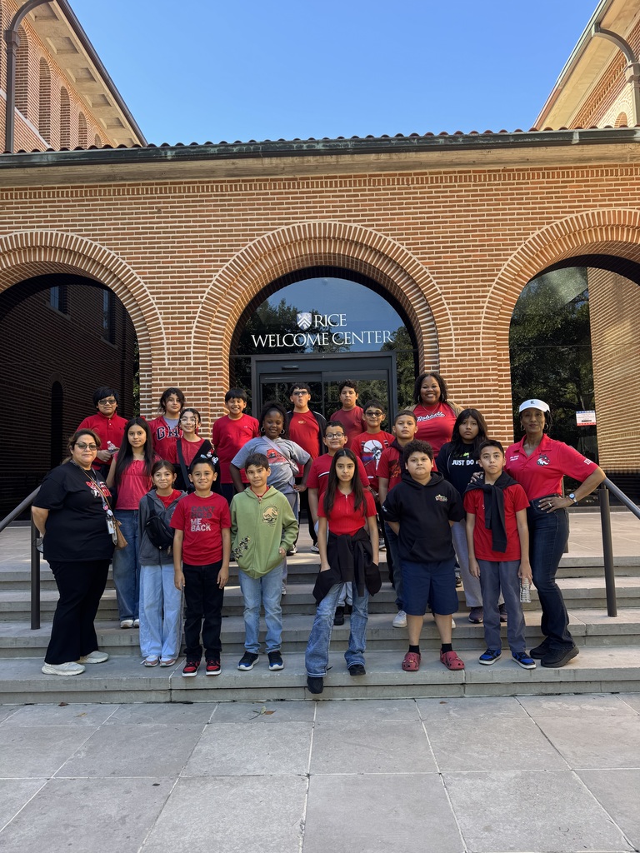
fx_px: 592
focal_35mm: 24
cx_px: 320
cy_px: 426
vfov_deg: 71.6
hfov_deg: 56.8
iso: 64
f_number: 1.78
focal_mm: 6.76
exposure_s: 1/220
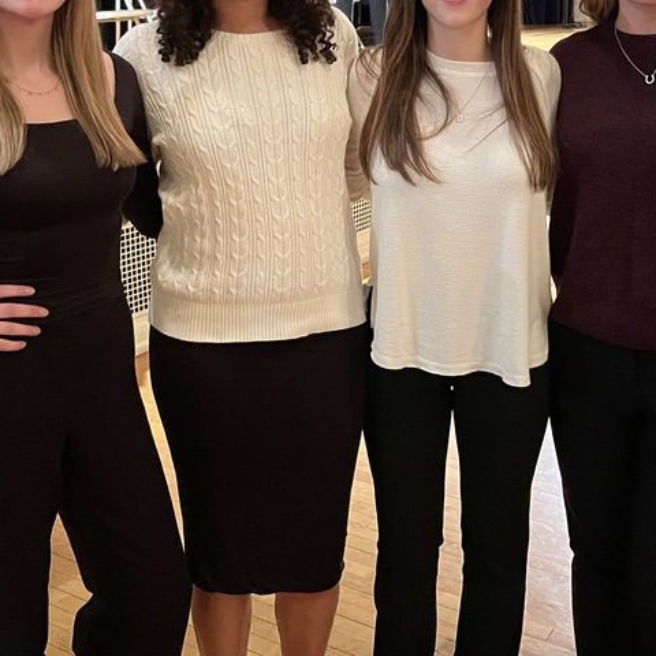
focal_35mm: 49
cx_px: 314
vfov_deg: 34.1
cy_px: 186
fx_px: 1051
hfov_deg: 34.7
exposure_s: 1/24
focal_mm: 5.1
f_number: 1.6
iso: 1000
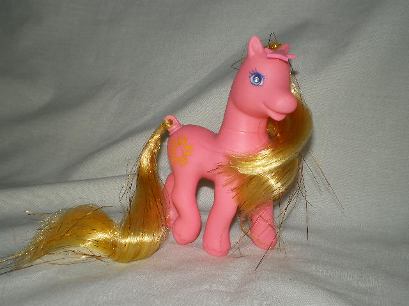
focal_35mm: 38
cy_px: 153
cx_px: 204
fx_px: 449
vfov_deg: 37.7
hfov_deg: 49.0
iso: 64
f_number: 4.6
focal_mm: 6.3
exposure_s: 1/30
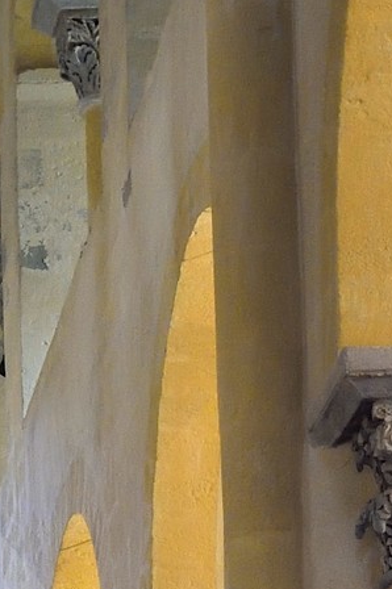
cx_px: -454
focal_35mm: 236
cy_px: 949
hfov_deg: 5.7
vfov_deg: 8.5
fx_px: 3860
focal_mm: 44
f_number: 7.1
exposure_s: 1/13
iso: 1600
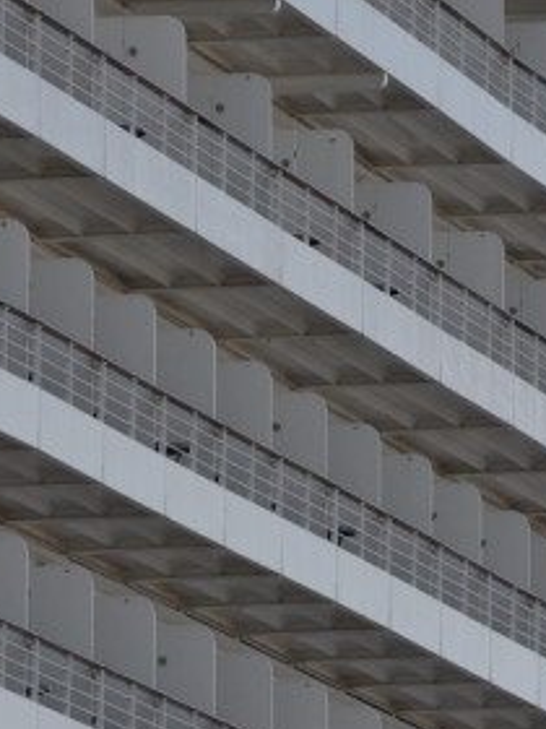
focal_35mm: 698
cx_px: 771
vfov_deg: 2.8
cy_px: 146
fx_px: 14679
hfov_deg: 2.1
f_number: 7.1
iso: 200
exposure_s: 1/800
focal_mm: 180
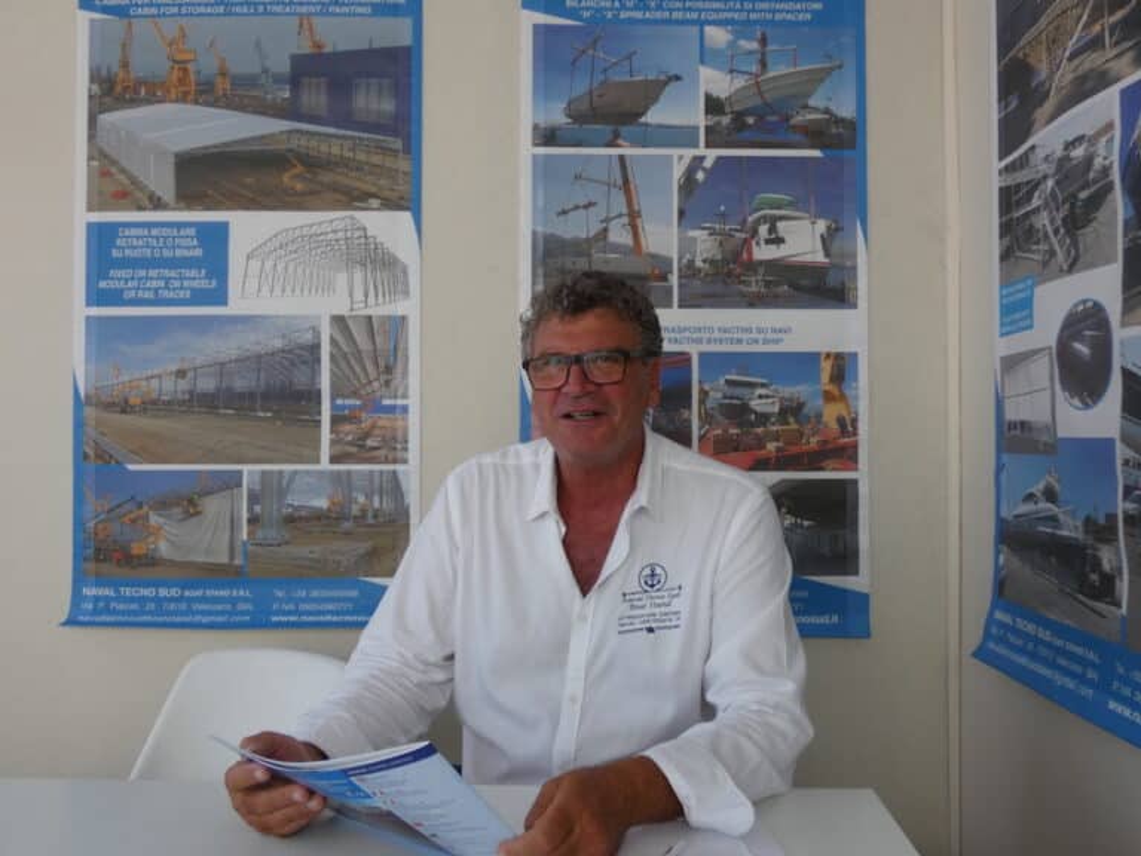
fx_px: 989
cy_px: 428
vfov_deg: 46.8
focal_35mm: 30
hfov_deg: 60.0
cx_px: 570
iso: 80
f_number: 3.3
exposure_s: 1/400
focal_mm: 5.3
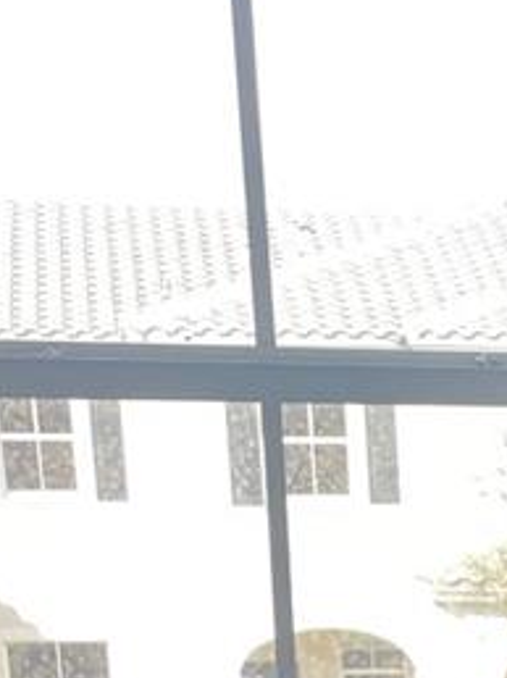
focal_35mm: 121
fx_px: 2367
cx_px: 901
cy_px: 1119
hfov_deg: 11.4
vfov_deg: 14.7
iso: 50
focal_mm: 4.2
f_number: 1.6
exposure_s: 1/121
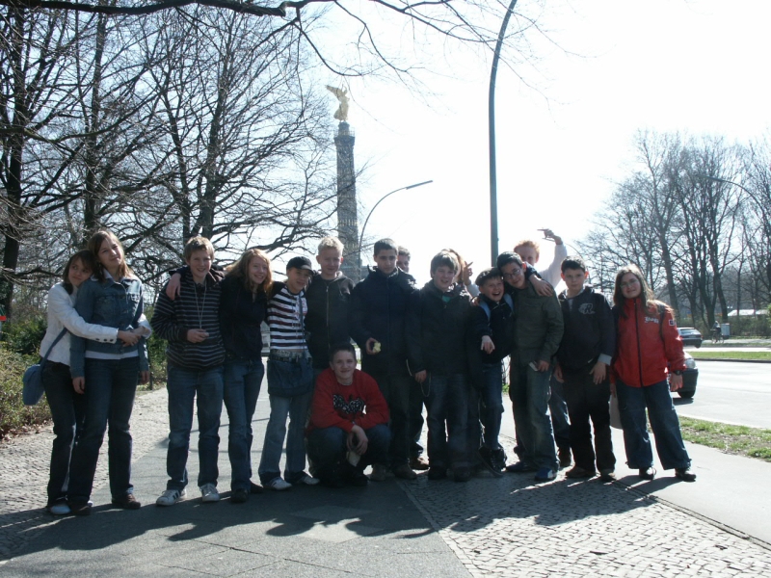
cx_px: 386
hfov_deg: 50.1
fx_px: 824
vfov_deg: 38.7
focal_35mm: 37
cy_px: 289
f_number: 5.6
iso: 100
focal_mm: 9.5
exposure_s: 1/250
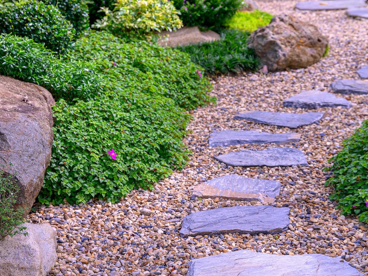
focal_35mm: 89
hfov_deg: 22.0
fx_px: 946
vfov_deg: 16.6
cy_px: 149
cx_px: 169
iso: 200
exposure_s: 1/400
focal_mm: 75
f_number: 8
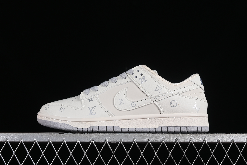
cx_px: 124
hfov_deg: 27.0
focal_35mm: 75
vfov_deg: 18.2
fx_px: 515
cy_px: 82
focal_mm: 50
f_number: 8
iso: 160
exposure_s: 1/80
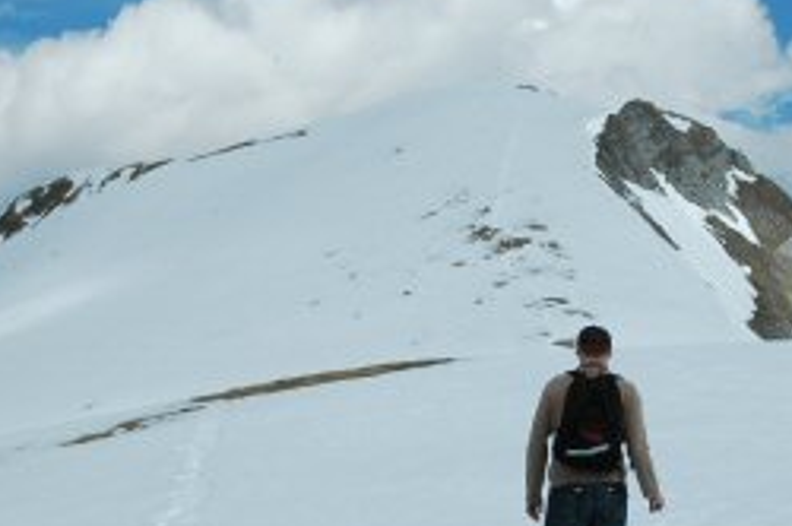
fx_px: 1977
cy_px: 288
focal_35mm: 90
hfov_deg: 22.6
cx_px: 478
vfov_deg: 15.1
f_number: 20
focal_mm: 30
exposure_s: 1/160
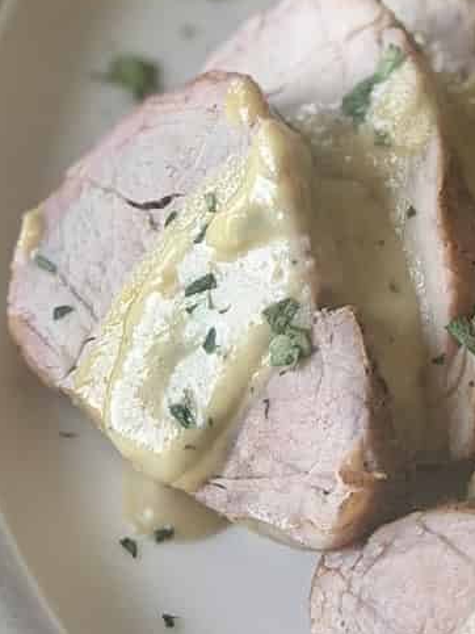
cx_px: 657
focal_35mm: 159
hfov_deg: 9.1
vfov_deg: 12.1
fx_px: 2910
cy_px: -159
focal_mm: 6.8
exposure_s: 1/60
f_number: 1.8
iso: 100
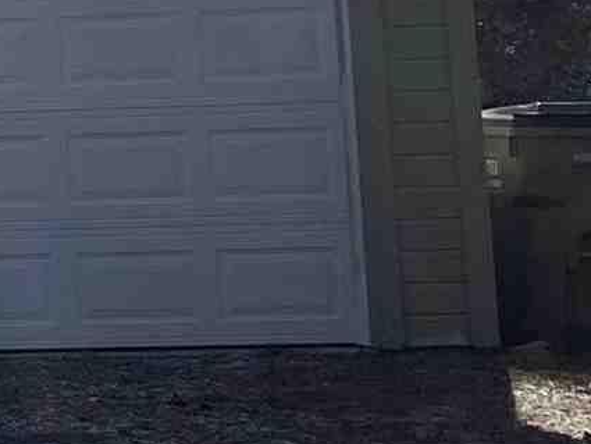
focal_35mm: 188
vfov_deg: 7.8
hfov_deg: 8.1
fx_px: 3211
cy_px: -71
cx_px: -1475
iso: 25
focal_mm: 4.25
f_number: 1.8
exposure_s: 1/1490
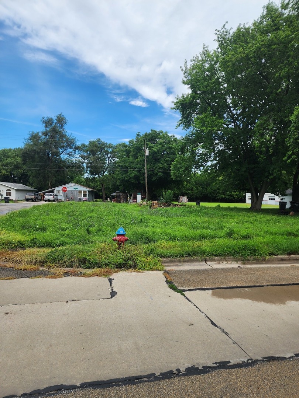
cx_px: 150
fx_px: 265
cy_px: 199
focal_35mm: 23
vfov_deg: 73.9
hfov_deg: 58.9
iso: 12
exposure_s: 1/631
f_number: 1.8
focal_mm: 6.4
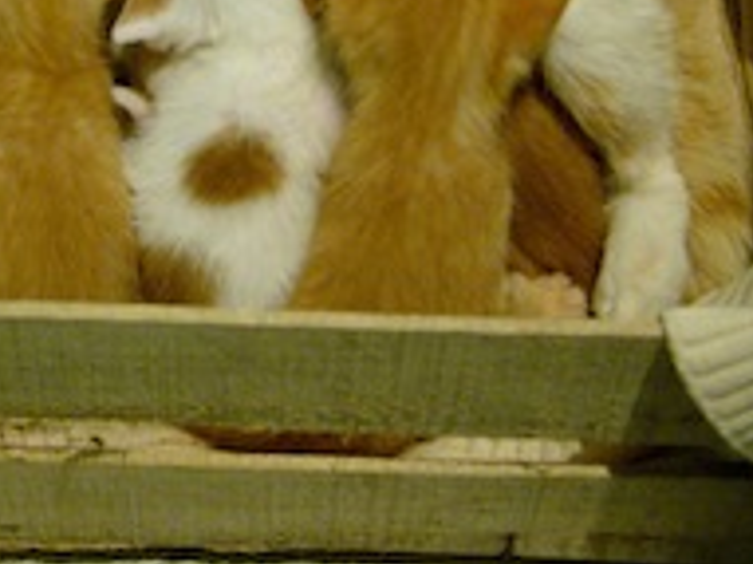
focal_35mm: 109
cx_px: -16
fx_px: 2370
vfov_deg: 13.4
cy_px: -24
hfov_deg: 17.6
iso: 400
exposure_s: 1/50
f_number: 2.2
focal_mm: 13.2
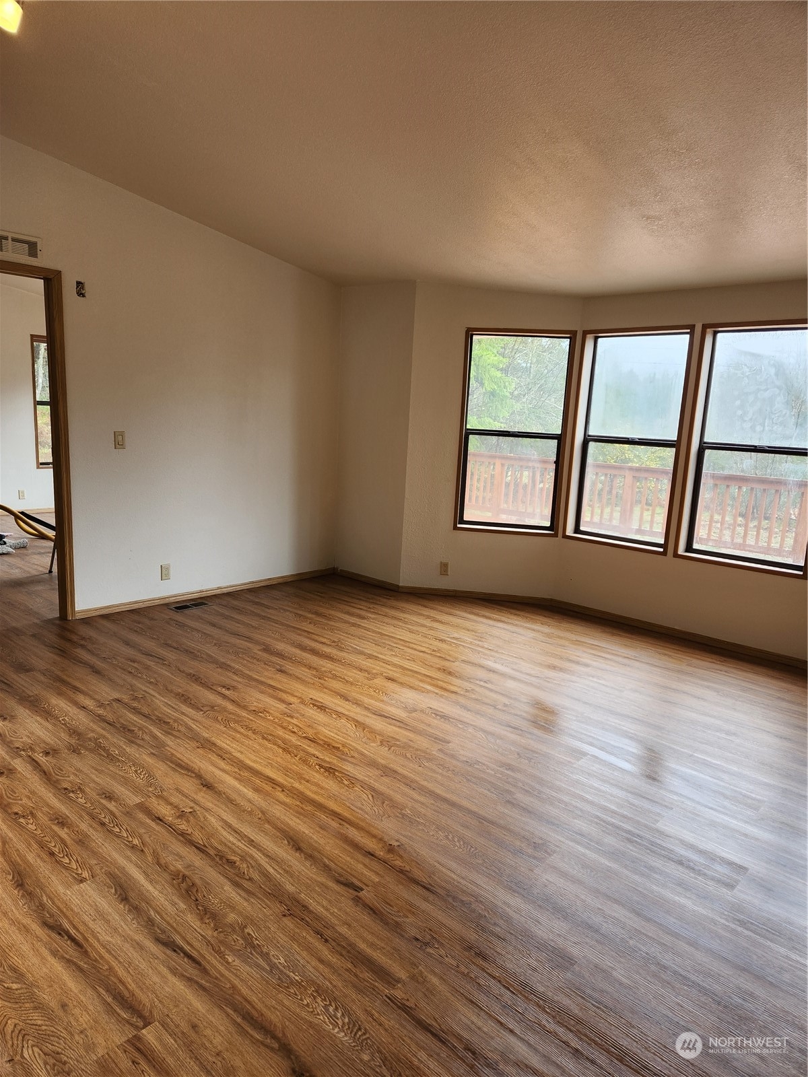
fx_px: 716
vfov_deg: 73.9
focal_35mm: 23
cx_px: 404
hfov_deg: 58.9
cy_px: 538
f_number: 1.8
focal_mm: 5.4
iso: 80
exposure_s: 1/180
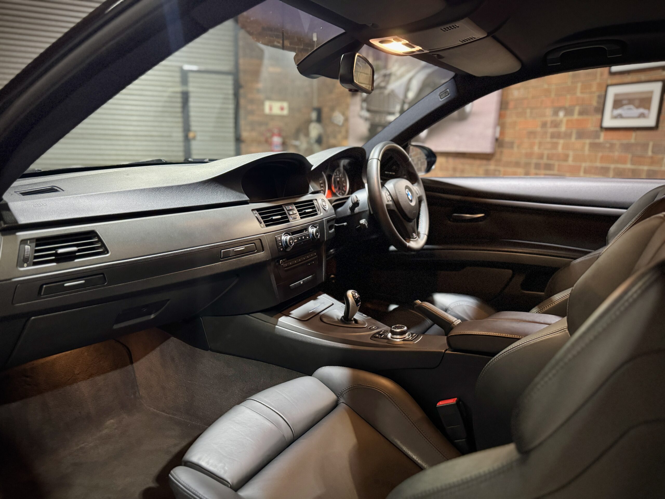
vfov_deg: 56.8
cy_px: 250
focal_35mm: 24
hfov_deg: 71.6
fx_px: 461
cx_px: 332
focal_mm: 6.76
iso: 800
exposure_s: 1/33
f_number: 1.78
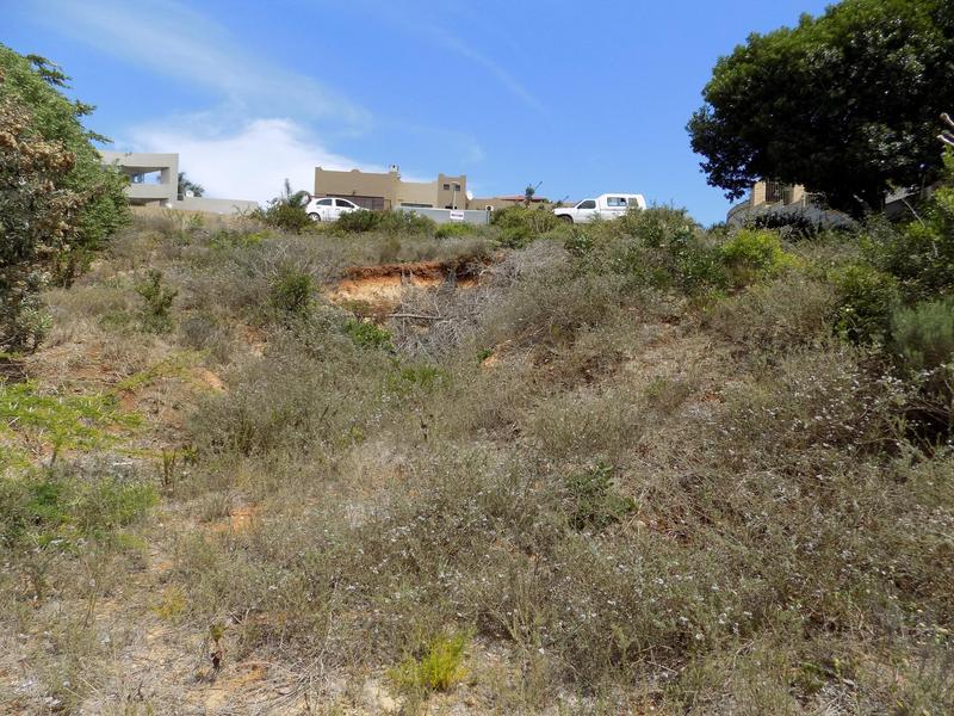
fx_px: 634
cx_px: 477
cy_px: 358
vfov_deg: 58.9
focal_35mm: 23
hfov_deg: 73.9
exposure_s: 1/800
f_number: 3.1
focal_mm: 4
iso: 80
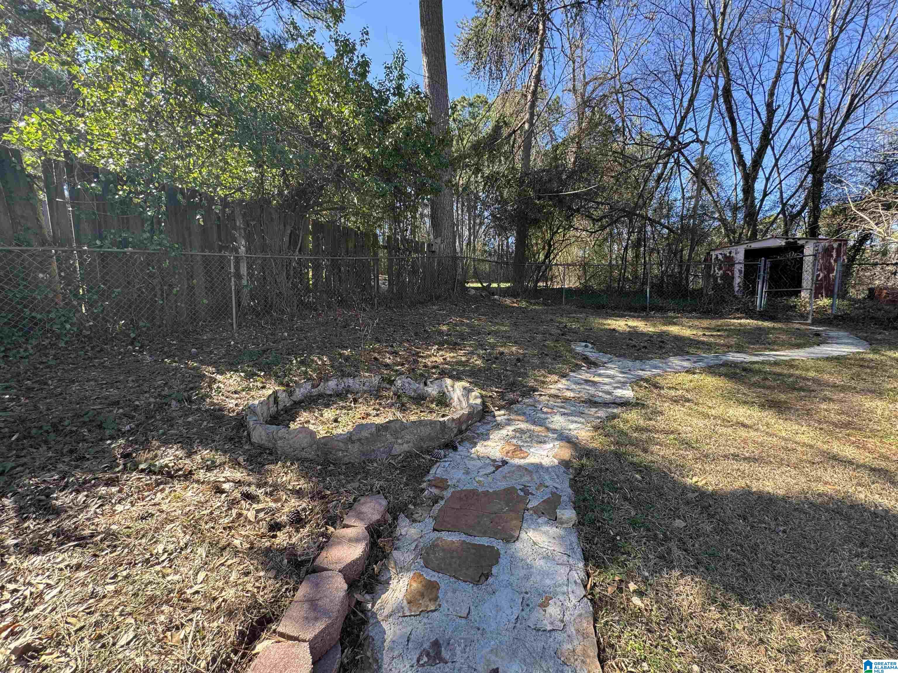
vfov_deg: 85.7
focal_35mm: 14
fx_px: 363
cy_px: 336
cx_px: 449
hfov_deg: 102.1
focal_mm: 2.22
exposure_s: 1/211
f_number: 2.2
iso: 40
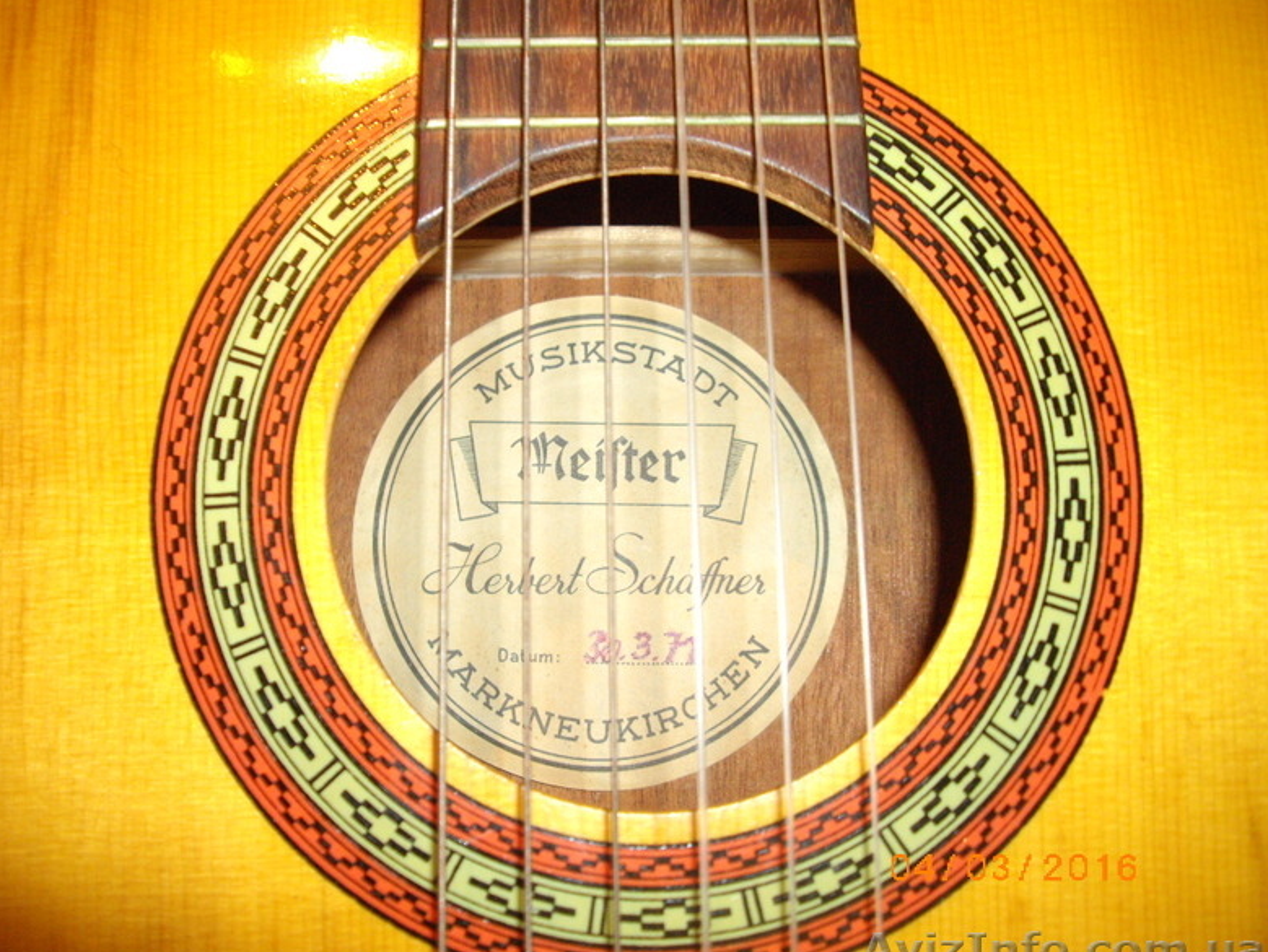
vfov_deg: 36.8
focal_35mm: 39
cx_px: 622
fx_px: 1429
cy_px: 487
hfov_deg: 47.8
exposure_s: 1/40
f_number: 2.8
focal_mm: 7.9
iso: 400
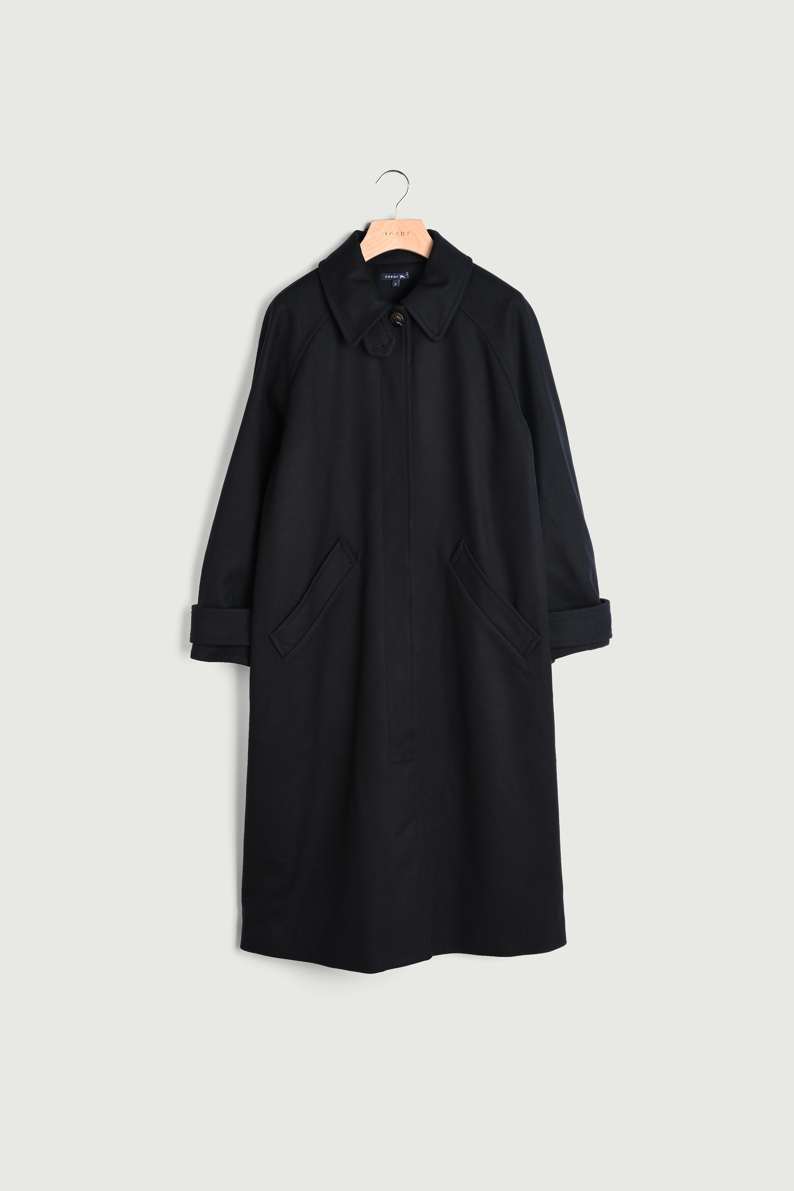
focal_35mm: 47
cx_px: 397
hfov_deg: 28.6
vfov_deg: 41.9
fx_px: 1555
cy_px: 596
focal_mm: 47
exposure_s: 1/125
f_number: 10
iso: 100
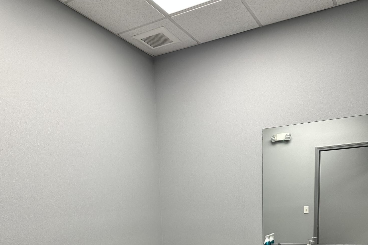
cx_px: 184
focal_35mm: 34
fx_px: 348
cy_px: 249
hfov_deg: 55.8
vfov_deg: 35.0
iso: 160
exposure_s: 1/120
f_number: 1.78
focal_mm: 6.86
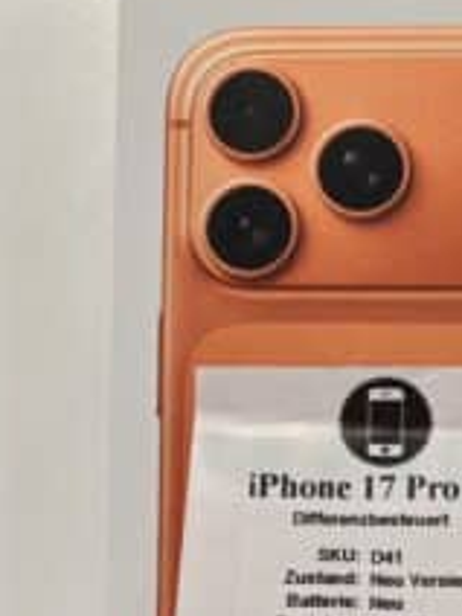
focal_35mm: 49
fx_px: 872
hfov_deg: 28.6
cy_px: 538
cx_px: 410
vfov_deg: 36.8
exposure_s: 1/104
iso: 32
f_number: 1.5
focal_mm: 5.7
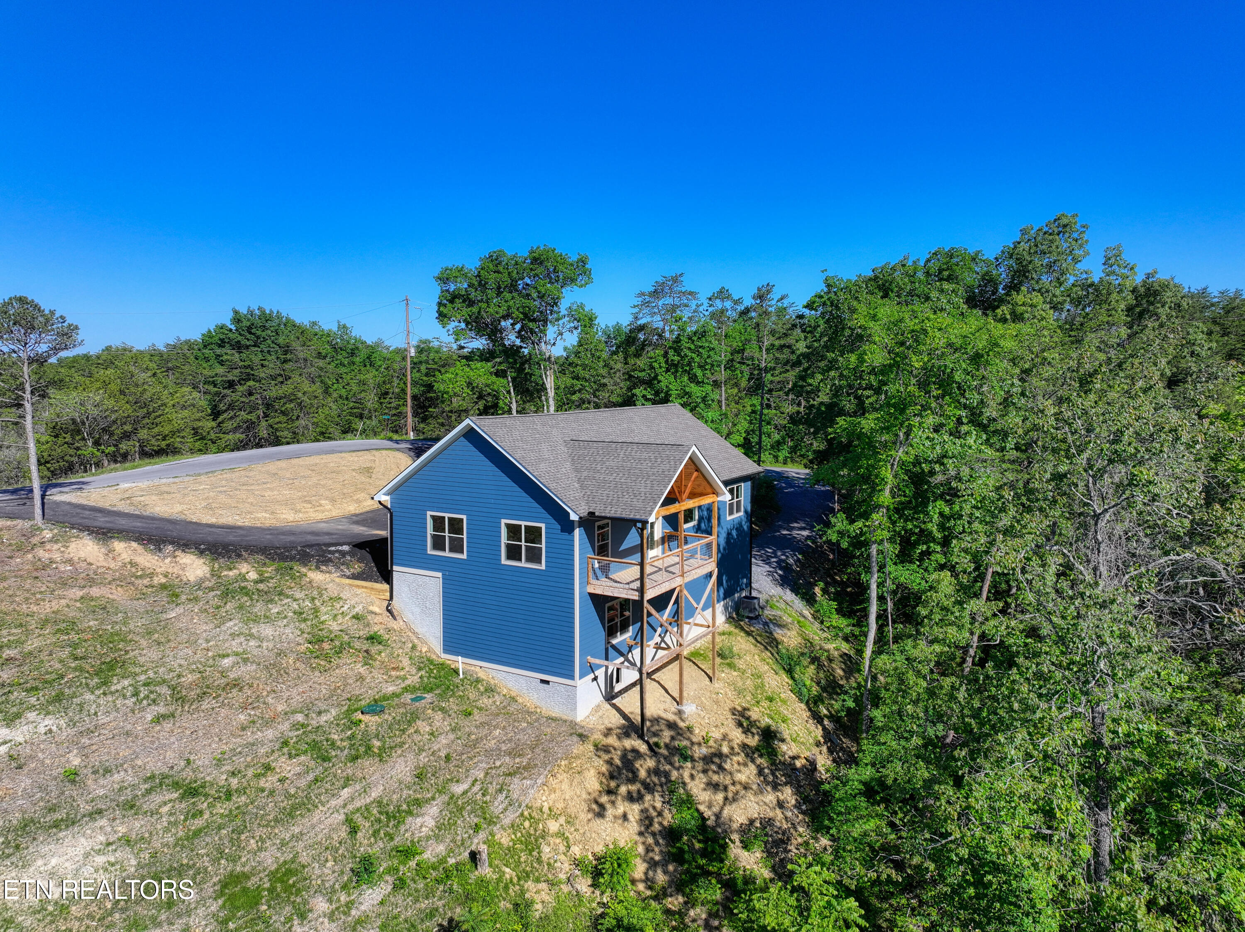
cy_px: 466
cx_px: 622
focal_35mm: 24
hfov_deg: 71.6
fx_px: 863
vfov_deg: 56.8
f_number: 2.8
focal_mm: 12.3
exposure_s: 1/800
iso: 100
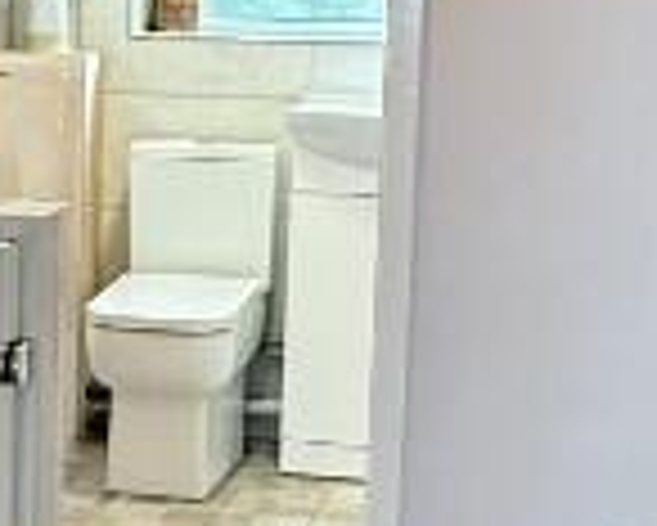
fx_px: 1868
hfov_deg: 19.5
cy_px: 225
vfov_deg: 16.0
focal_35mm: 96
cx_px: 22
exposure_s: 1/100
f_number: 2.2
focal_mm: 2.22
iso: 250
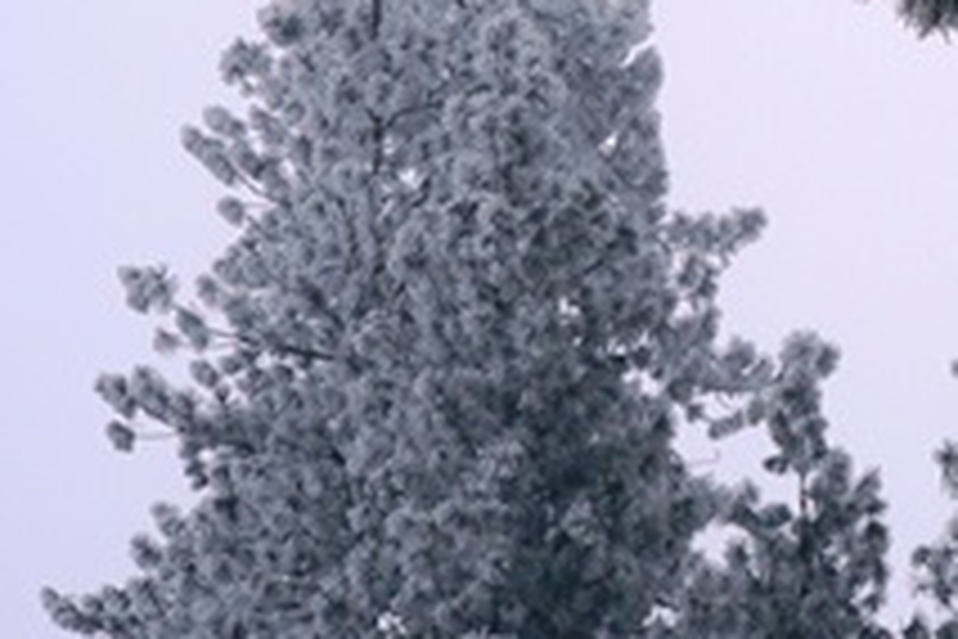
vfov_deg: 7.2
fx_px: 5056
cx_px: 886
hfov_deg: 10.8
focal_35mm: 190
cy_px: 104
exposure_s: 1/20
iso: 200
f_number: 3.2
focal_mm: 14.5
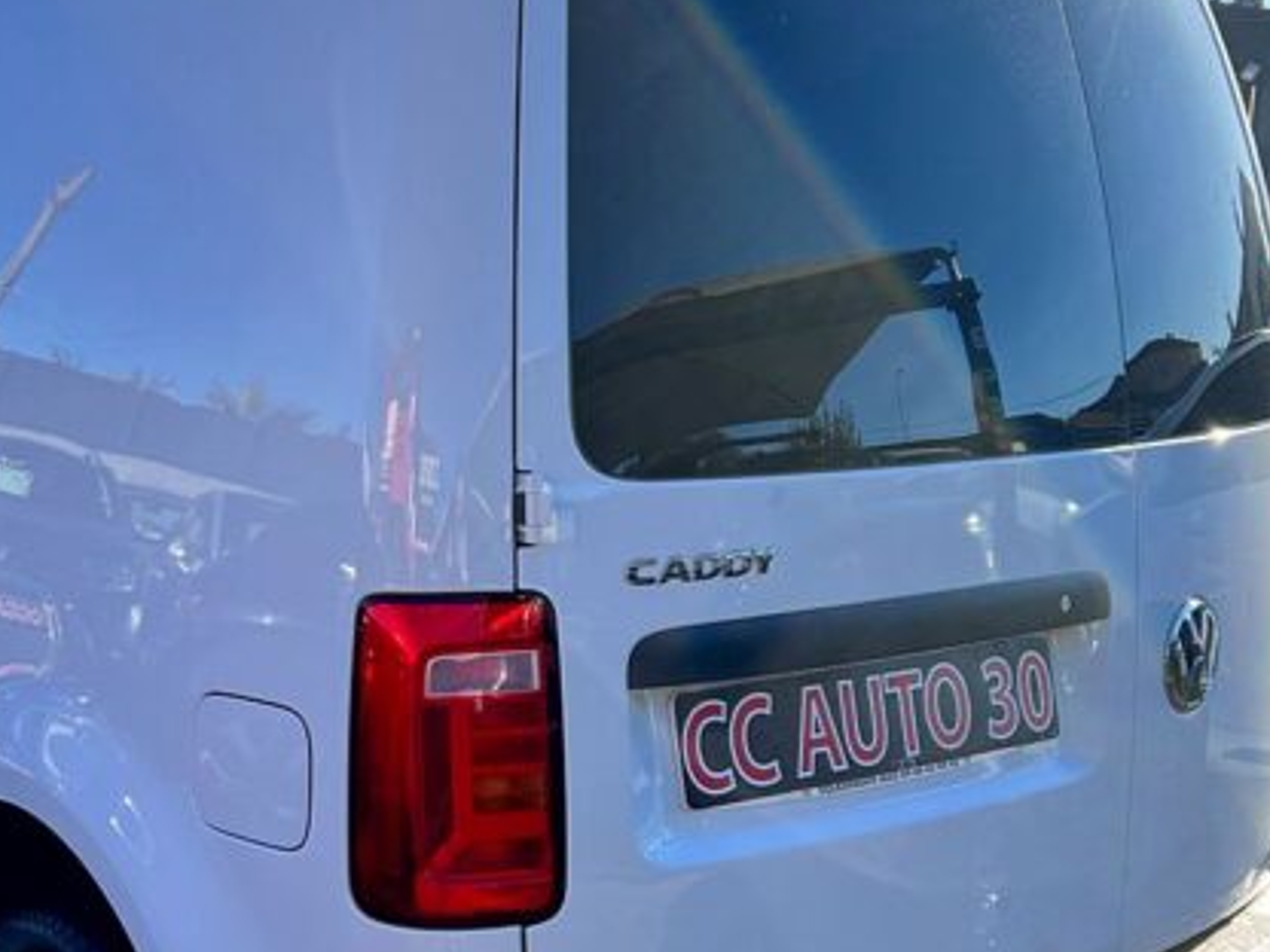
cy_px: 604
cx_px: 424
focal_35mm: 50
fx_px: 1834
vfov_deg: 29.0
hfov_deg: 37.8
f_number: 1.5
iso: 50
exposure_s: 1/1468
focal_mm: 5.7
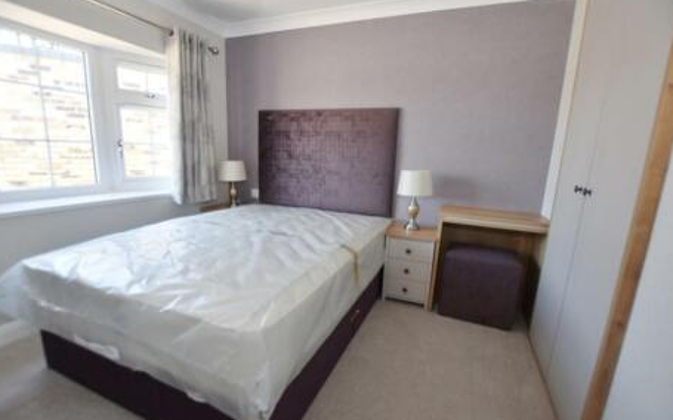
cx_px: 334
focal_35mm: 16
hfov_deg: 97.8
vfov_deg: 71.2
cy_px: 215
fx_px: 293
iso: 560
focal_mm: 10
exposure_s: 1/250
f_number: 3.5
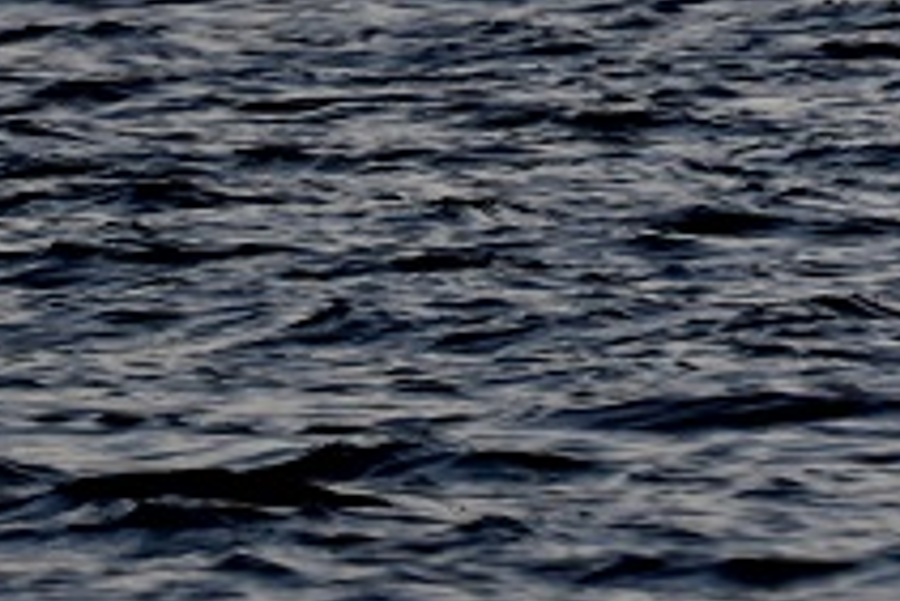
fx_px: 53435
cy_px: -612
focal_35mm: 2136
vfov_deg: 0.6
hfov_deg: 1.0
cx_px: 1220
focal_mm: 300
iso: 280
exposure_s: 1/1000
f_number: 5.6
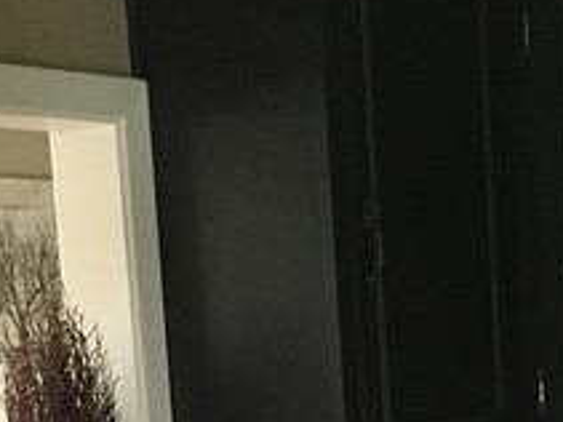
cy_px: 772
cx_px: 427
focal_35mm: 141
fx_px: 2292
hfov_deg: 13.9
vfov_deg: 9.9
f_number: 2.2
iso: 200
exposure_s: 1/30
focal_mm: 4.15
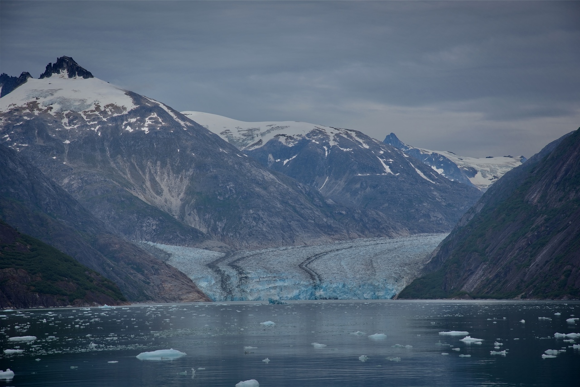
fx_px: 1692
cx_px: 290
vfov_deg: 13.0
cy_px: 194
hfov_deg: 19.5
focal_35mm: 105
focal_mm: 105
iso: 100
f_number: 9
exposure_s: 1/320
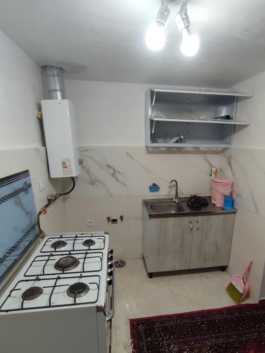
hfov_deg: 63.4
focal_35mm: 21
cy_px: 193
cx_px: 144
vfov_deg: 78.8
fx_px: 214
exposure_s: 1/50
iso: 122
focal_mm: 1.65
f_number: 2.2
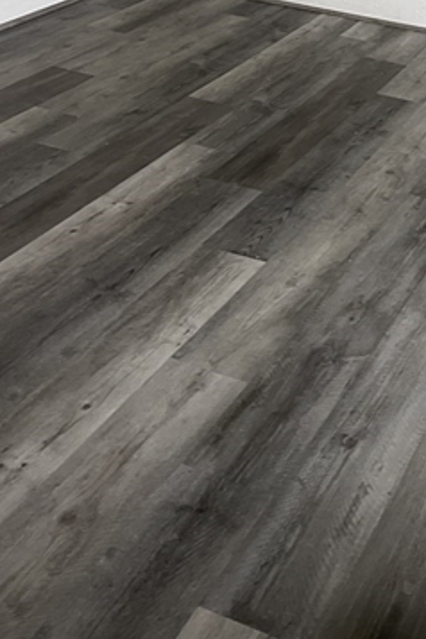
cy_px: -16
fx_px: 994
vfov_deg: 32.5
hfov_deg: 23.6
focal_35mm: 56
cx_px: 383
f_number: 1.6
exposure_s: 1/60
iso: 200
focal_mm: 5.1
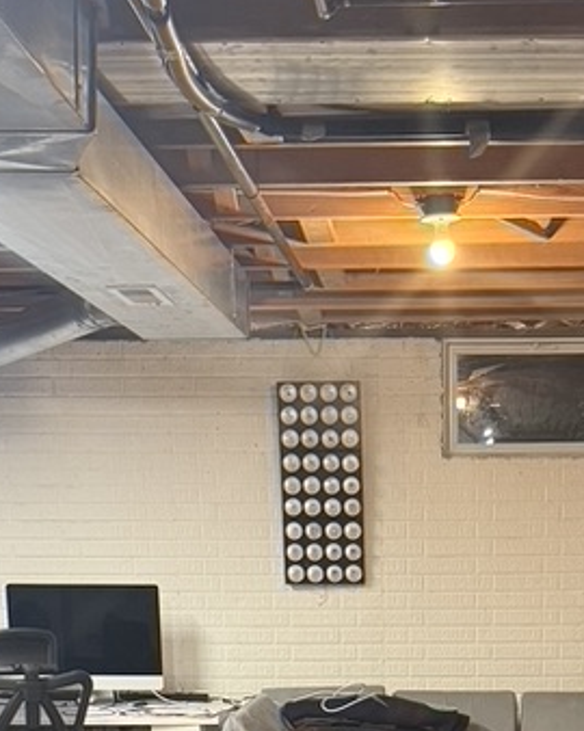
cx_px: 452
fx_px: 1535
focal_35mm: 71
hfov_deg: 21.3
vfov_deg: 24.0
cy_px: 906
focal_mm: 6.76
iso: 320
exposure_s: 1/60
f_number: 1.78
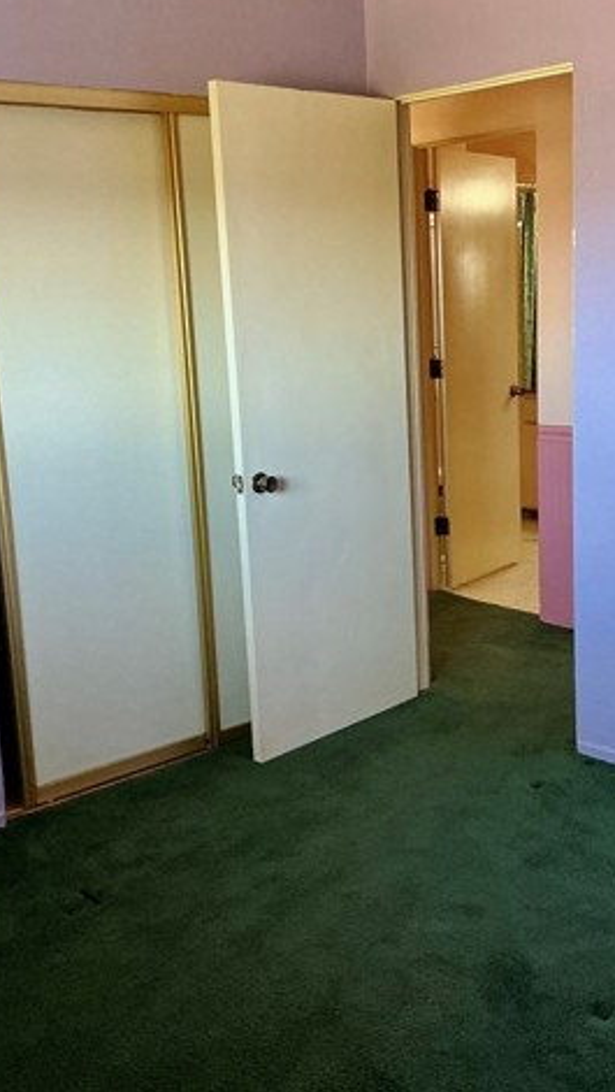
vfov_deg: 47.3
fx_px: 1244
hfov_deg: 27.7
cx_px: 378
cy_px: 539
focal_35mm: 43
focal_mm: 3
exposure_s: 1/60
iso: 160
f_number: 1.8
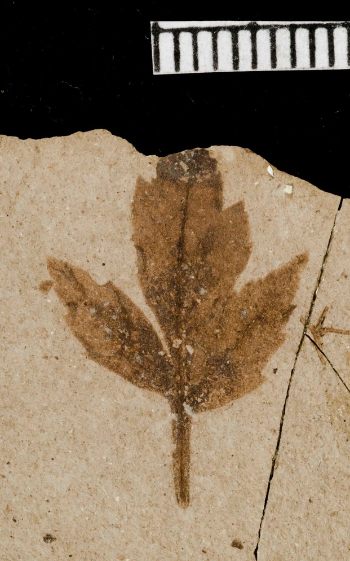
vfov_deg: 22.6
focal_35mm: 92
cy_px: 281
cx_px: 176
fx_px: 1404
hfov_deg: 14.2
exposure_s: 1/2
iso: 200
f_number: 32
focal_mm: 60
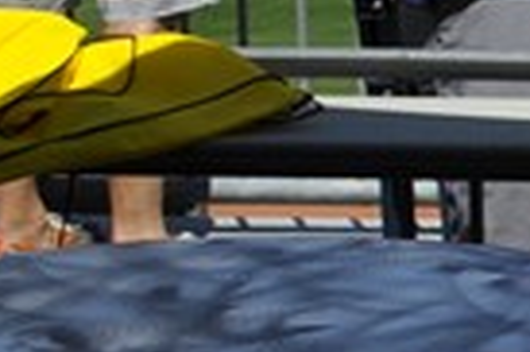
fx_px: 3544
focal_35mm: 241
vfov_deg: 5.5
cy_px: -422
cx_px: 1474
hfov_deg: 7.7
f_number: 9
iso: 200
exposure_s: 1/320
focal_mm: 22
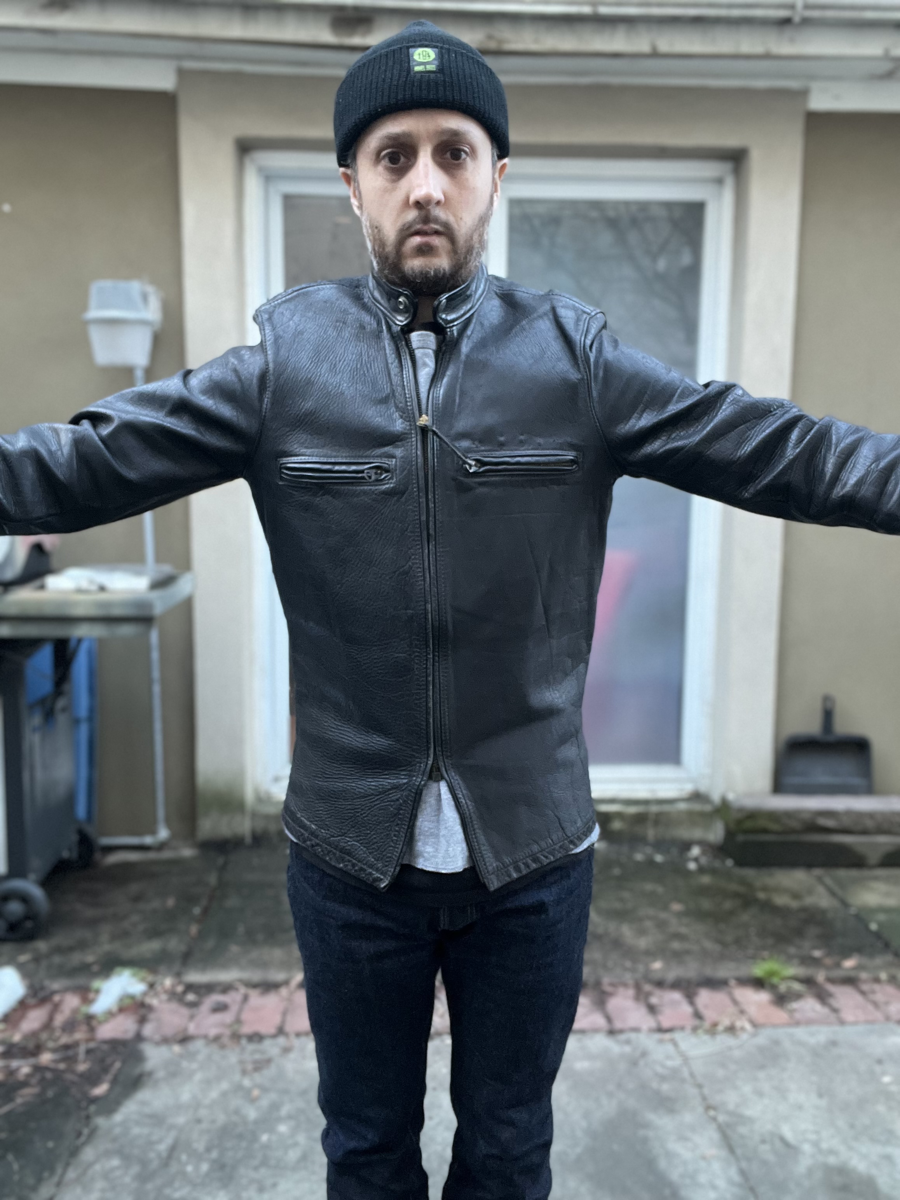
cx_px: 450
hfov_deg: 46.8
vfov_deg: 60.0
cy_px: 600
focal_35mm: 30
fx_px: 1040
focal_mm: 2.71
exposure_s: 1/60
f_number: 2.2
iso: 250
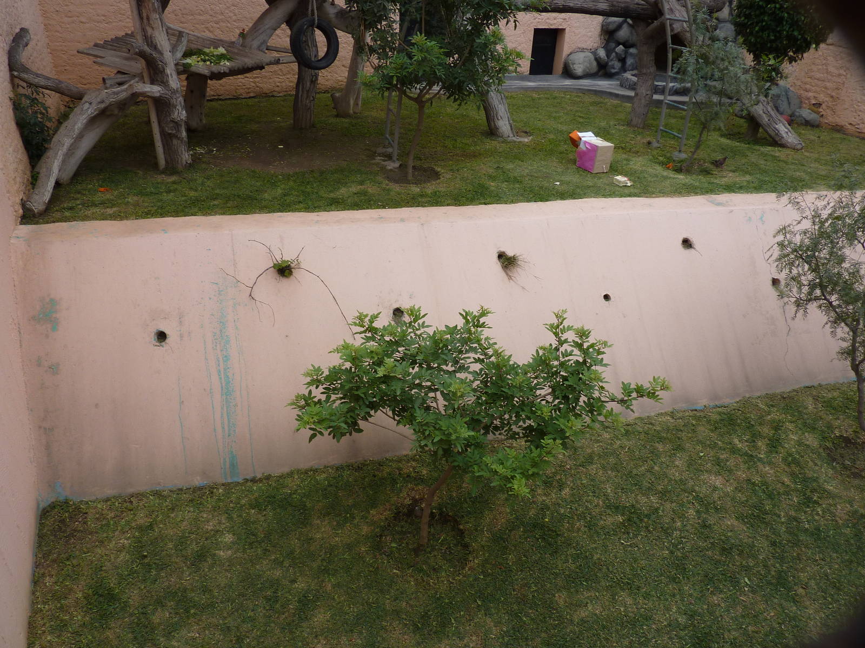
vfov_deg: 54.9
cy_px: 324
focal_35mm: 25
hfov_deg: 69.4
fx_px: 625
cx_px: 432
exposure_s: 1/320
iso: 80
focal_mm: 4.1
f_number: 4
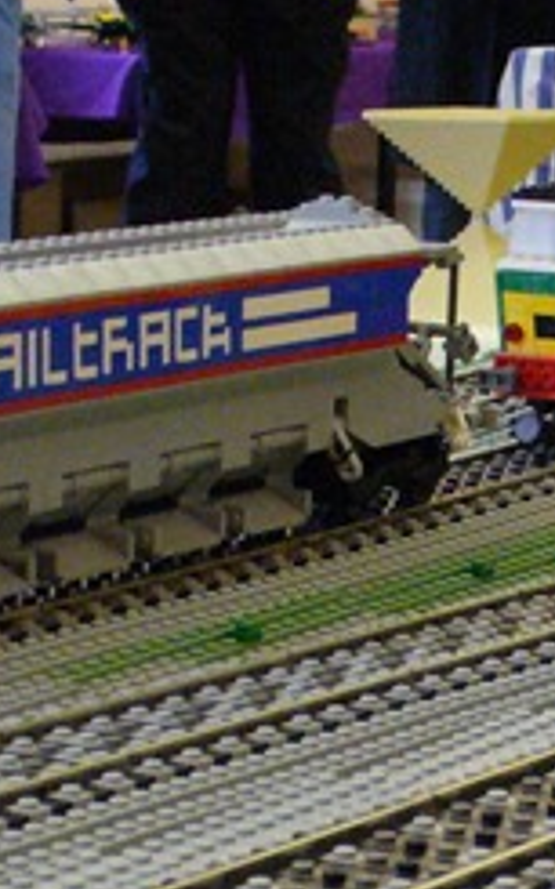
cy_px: 849
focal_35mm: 128
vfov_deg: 16.1
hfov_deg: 10.0
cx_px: 787
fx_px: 3100
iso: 400
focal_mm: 6.1
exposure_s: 1/40
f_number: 2.8
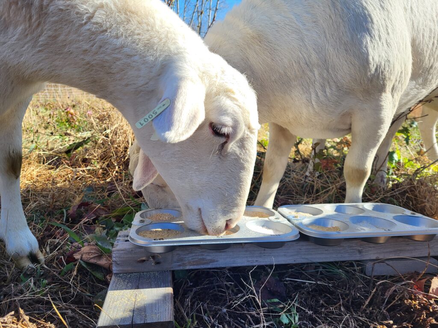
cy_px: 164
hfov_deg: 67.3
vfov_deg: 53.1
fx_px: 329
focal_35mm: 26
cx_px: 219
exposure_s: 1/1238
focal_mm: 5.4
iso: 40
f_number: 1.8
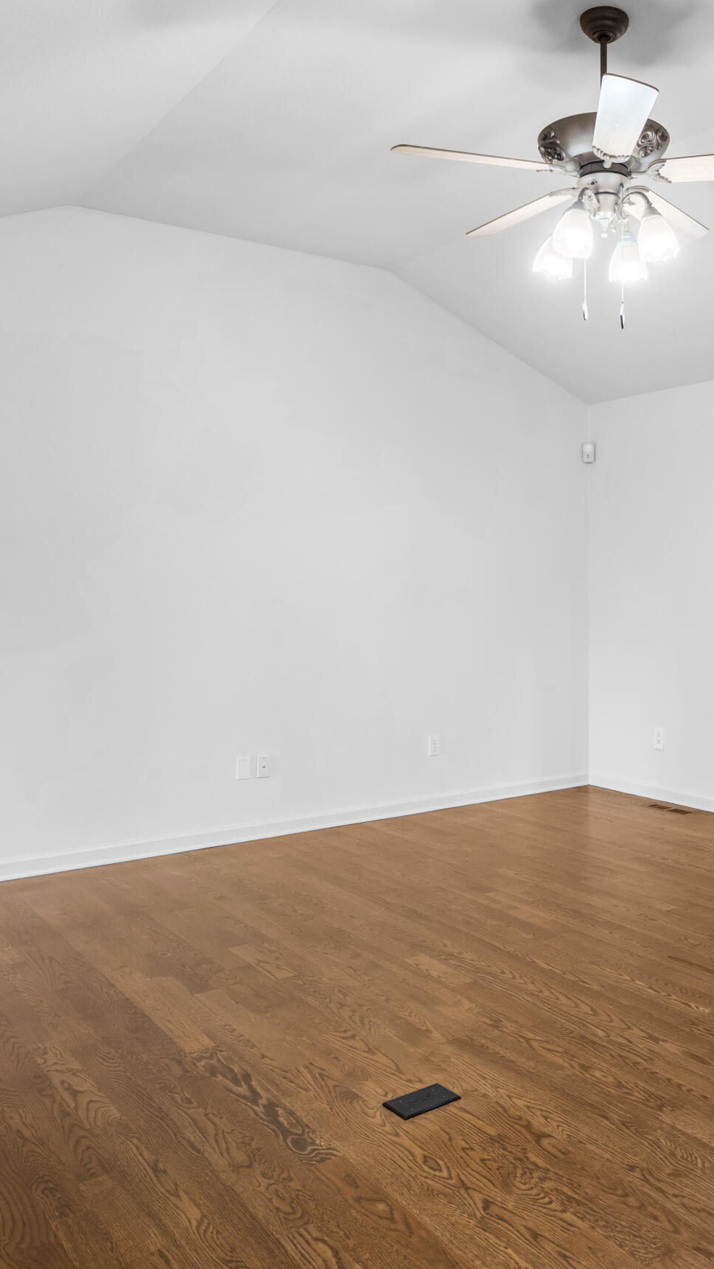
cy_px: 574
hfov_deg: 35.2
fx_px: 1080
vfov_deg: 60.8
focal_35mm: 32
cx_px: 587
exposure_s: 1/6
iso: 800
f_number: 8
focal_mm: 17.6
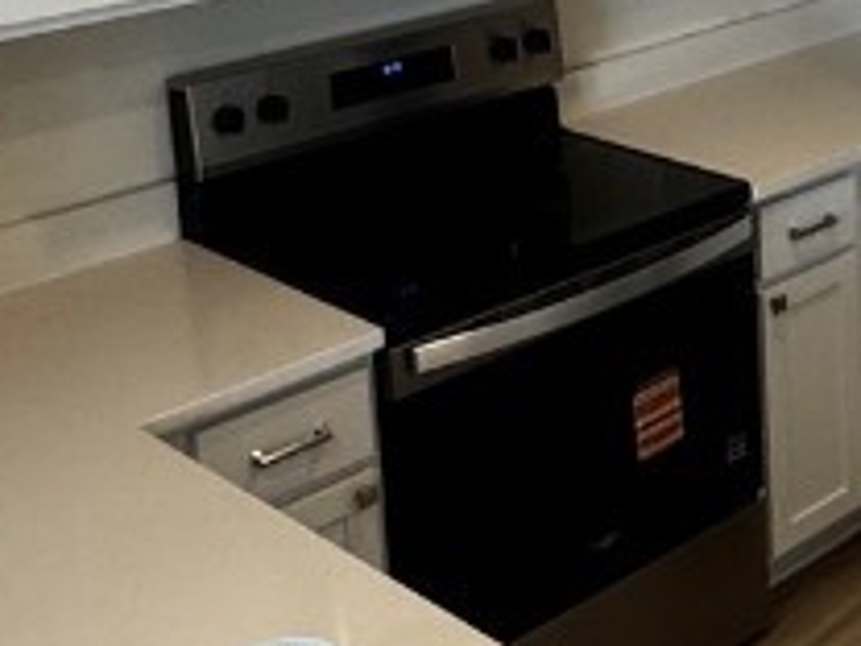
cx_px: 998
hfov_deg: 25.6
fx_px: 1716
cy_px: -120
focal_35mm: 69
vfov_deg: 20.0
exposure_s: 1/120
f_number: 2.2
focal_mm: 2.22
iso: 200
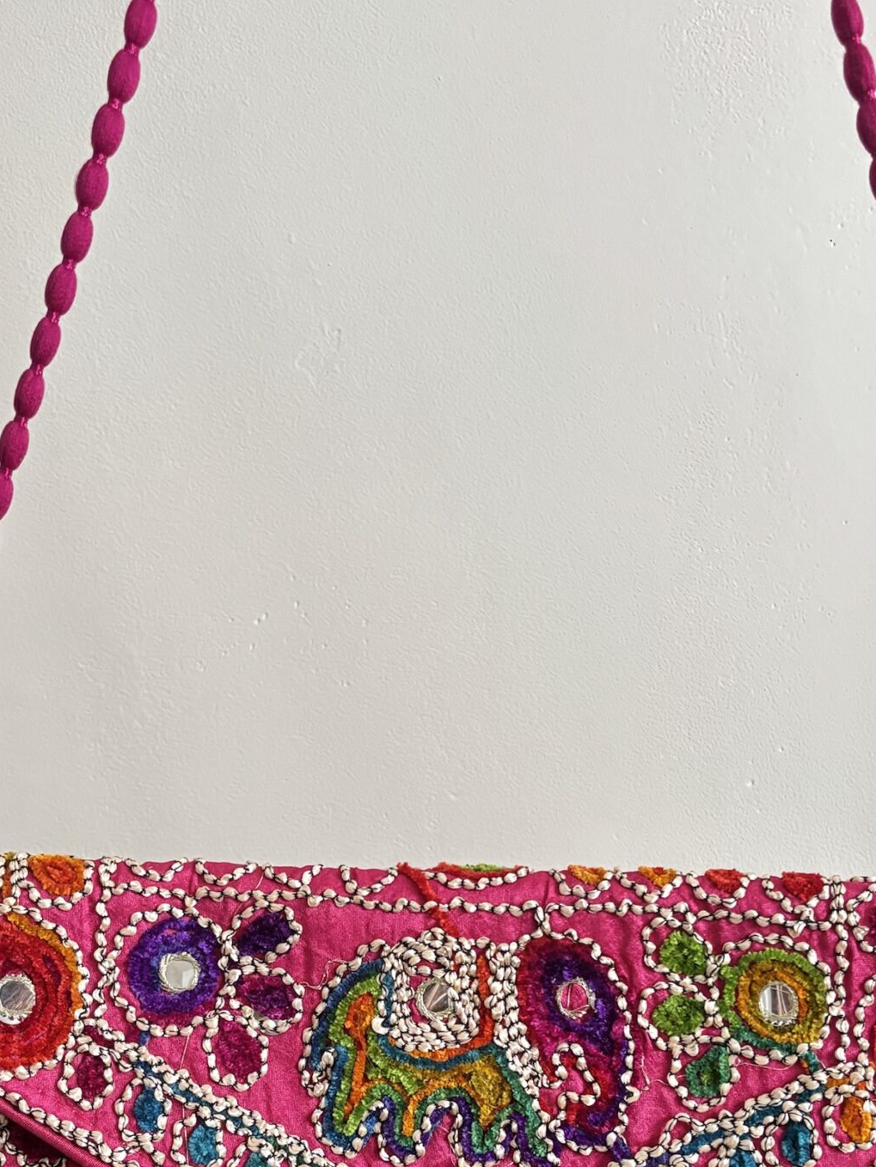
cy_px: 871
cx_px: 463
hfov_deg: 29.7
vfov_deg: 38.0
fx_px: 1653
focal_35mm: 49
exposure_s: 1/55
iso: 500
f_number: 1.6
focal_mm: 5.96
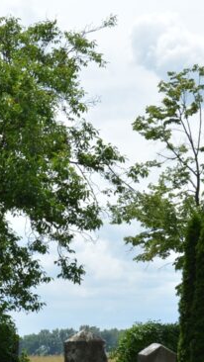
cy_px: 259
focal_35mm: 136
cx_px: 6
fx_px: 1312
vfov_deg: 15.7
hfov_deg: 8.8
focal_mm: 31
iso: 200
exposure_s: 1/400
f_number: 10
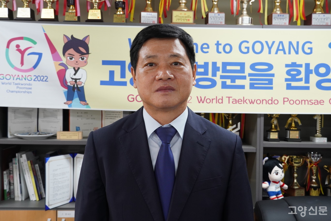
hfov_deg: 49.6
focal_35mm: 39
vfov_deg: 34.2
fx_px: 359
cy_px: 110
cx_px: 166
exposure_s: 1/40
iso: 800
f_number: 6.3
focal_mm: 26
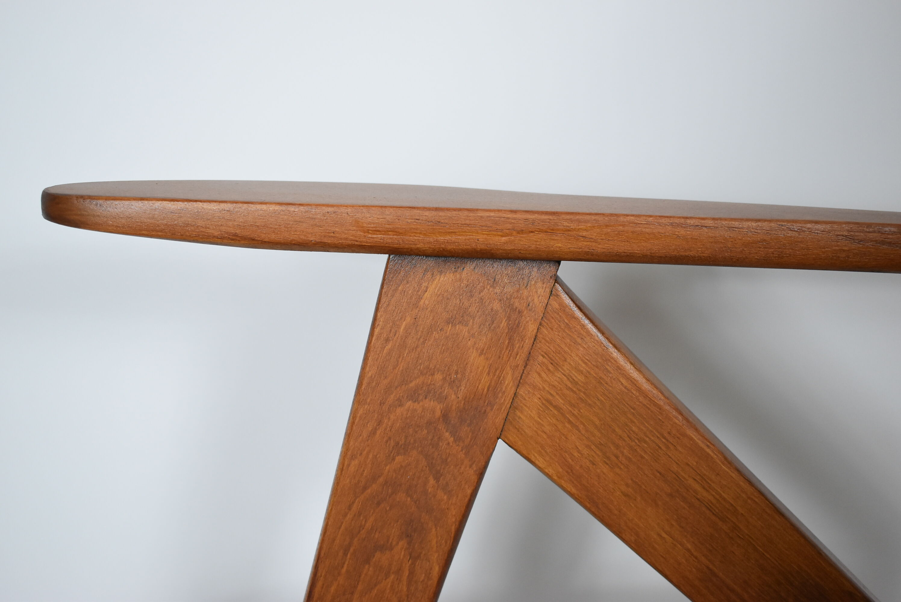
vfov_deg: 28.1
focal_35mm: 48
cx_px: 450
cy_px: 301
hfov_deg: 41.1
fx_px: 1202
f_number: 4.5
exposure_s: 1/125
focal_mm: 32
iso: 1100
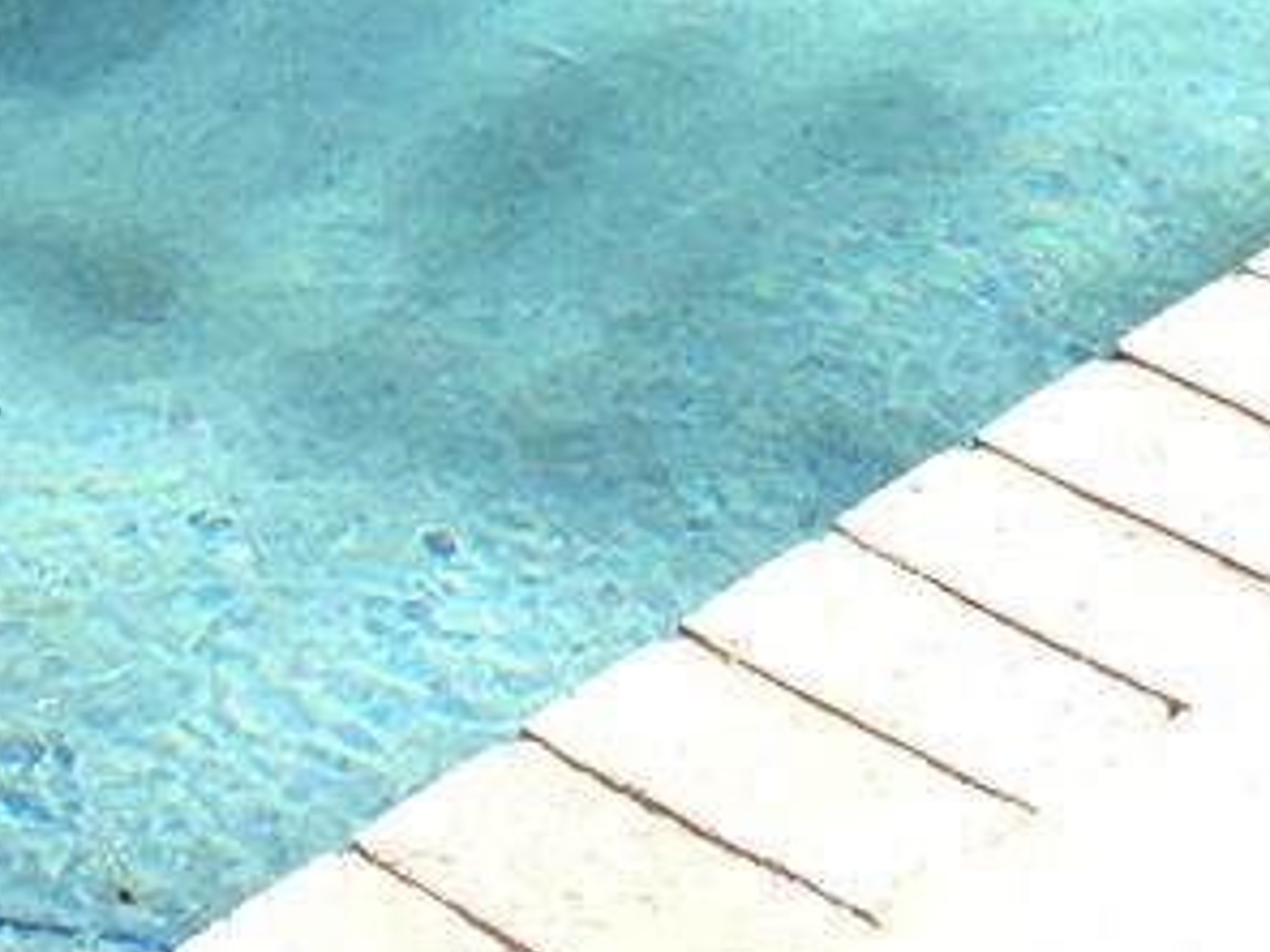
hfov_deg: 12.3
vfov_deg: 8.3
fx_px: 5870
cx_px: 343
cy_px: -1582
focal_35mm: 160
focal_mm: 4.15
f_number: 2.2
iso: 32
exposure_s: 1/860
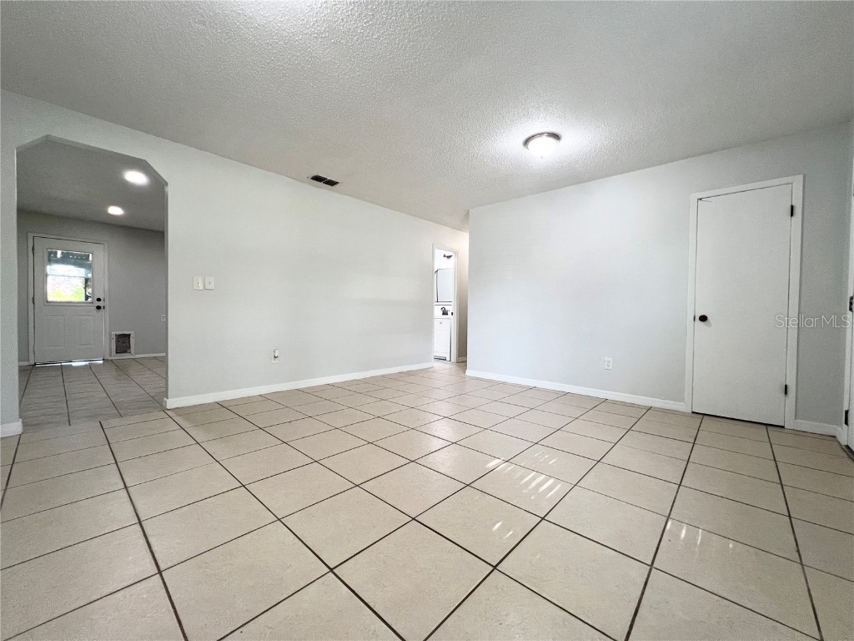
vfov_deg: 89.9
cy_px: 320
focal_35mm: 13
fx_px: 321
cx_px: 427
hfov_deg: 106.2
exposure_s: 1/120
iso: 200
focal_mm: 1.57
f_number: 1.8
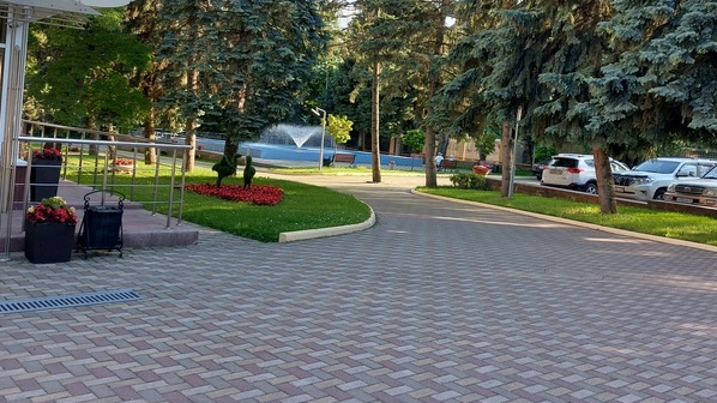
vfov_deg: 33.4
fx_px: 665
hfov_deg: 56.6
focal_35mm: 35
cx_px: 358
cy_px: 138
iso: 25
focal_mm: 5.23
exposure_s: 1/179
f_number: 1.8
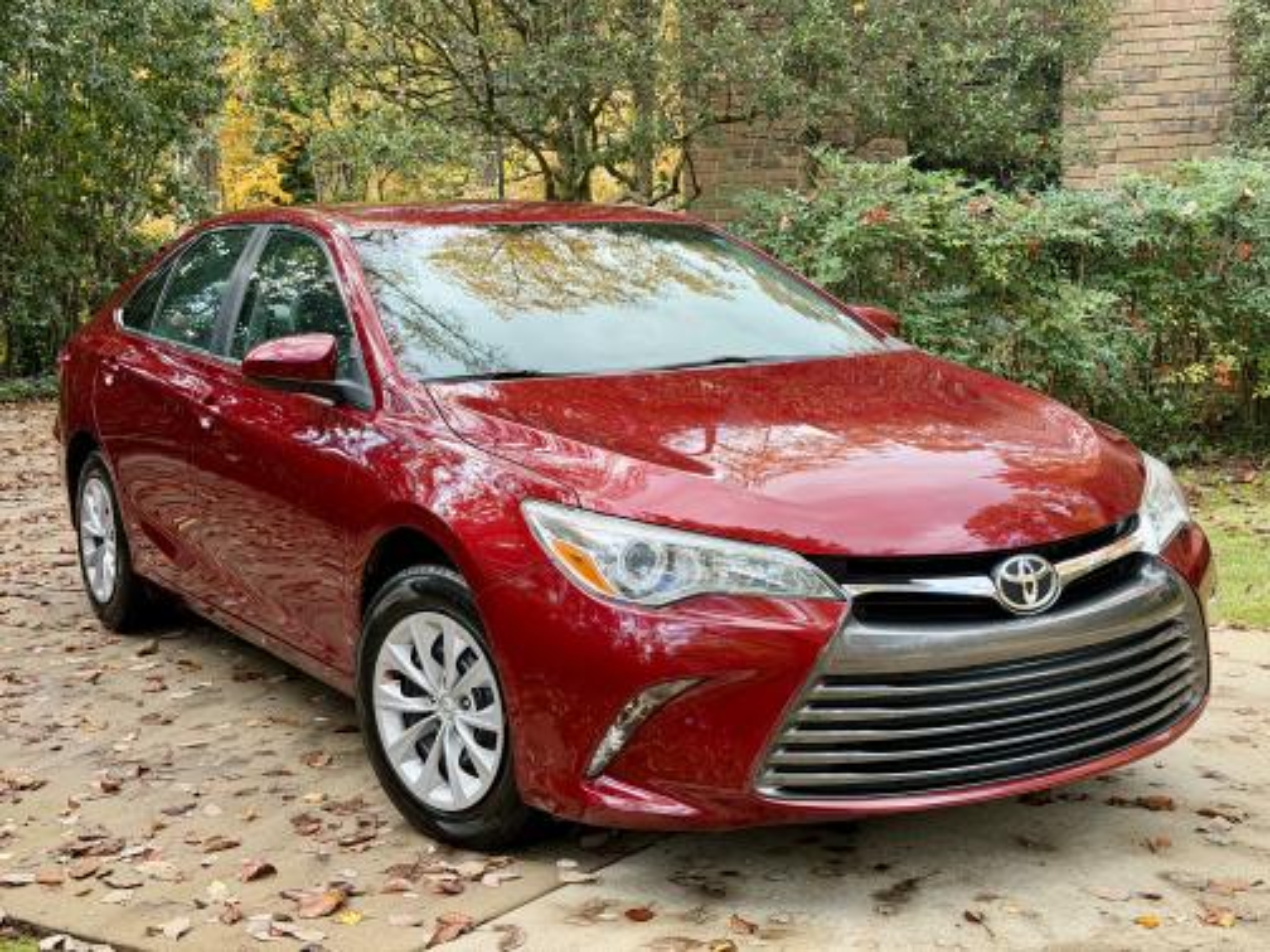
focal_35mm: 48
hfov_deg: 39.7
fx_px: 1761
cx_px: 635
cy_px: 476
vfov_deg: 30.3
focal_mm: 6.76
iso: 80
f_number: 1.78
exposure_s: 1/346
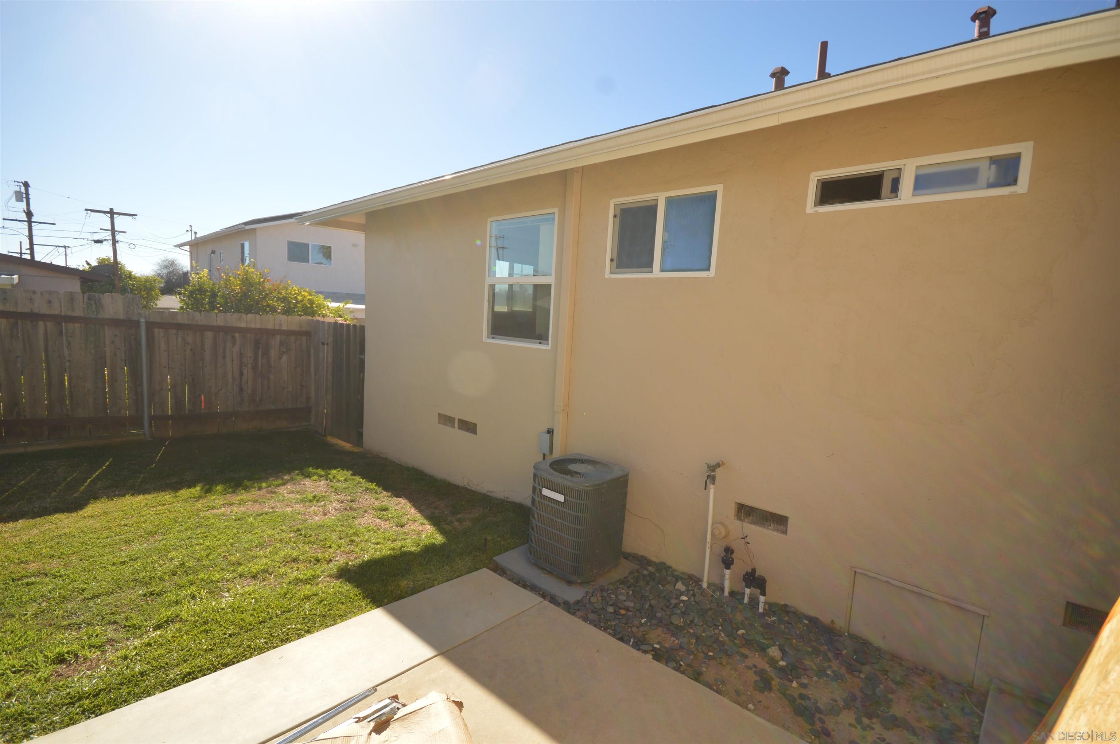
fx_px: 466
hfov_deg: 100.4
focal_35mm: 15
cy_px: 372
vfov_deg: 77.2
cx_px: 560
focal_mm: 10
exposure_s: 1/200
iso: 100
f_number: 7.1
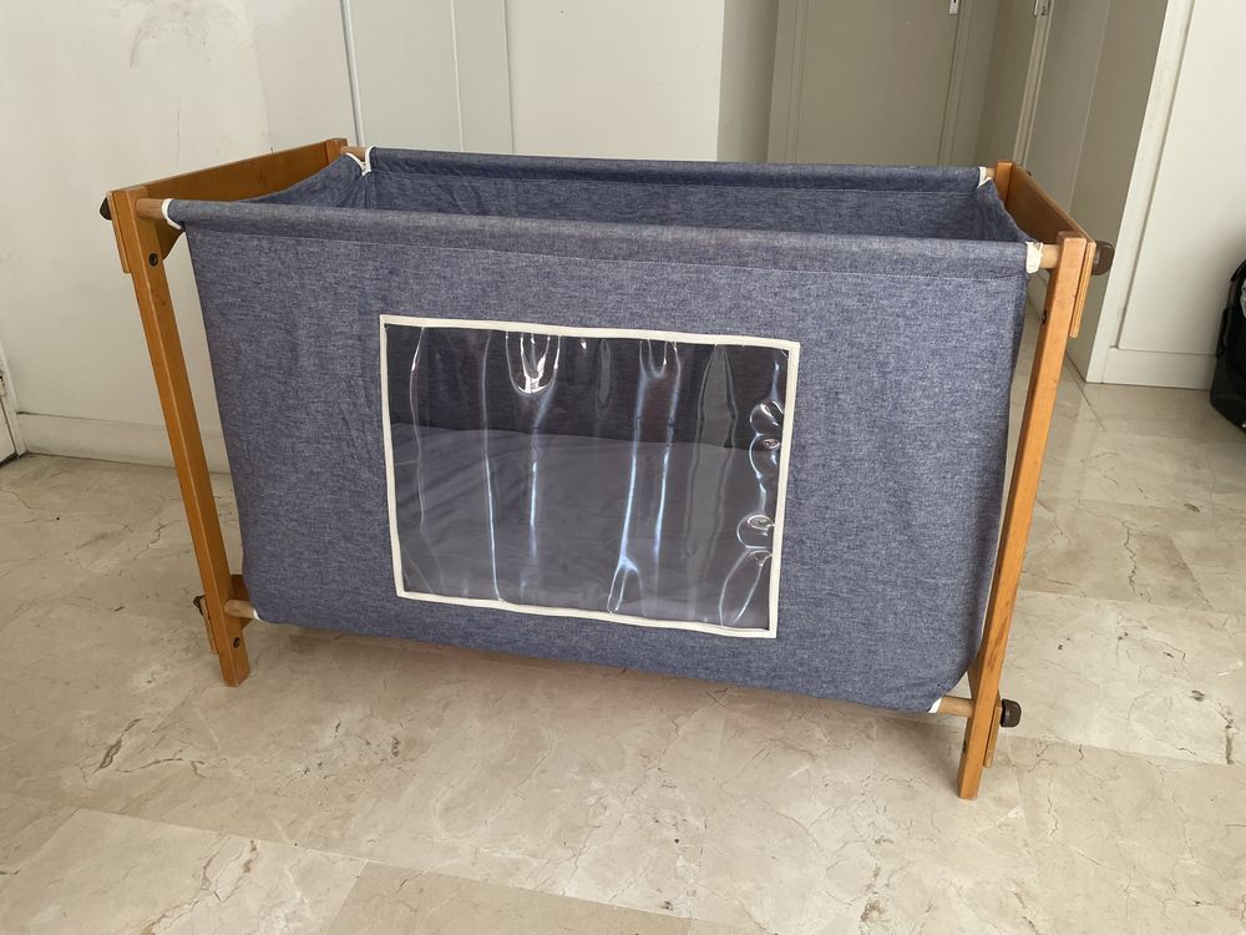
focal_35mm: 26
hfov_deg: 67.3
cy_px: 468
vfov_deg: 53.1
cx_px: 623
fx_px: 936
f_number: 1.6
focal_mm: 4.2
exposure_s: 1/107
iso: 125
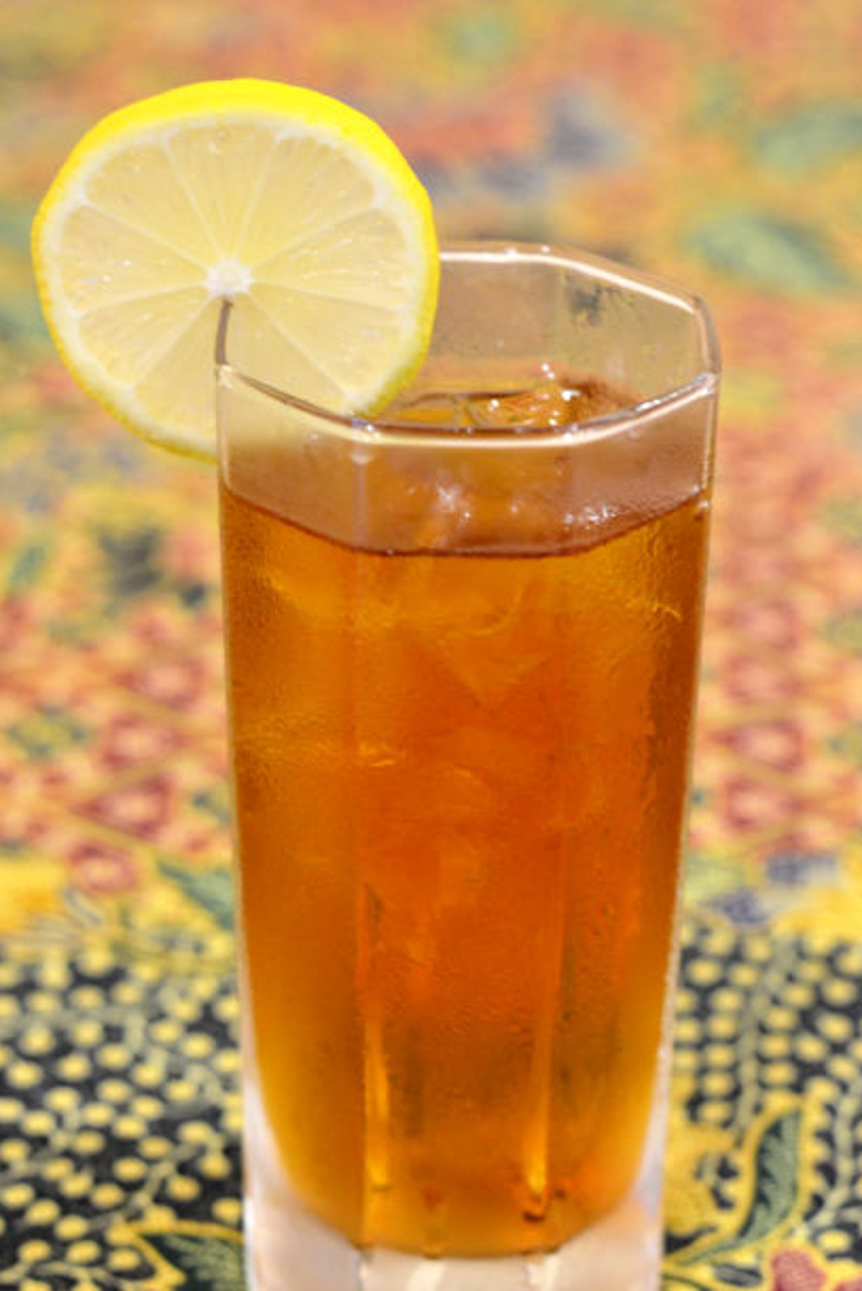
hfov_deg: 15.9
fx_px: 3087
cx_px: 439
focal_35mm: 86
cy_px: 728
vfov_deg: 23.6
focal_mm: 50
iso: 1600
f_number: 4
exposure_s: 1/30
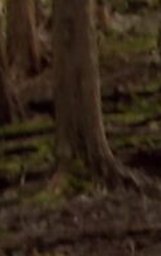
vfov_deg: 13.7
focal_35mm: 146
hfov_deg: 6.7
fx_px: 1023
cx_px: 677
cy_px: 340
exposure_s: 1/25
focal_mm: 4.6
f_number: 3.2
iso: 200
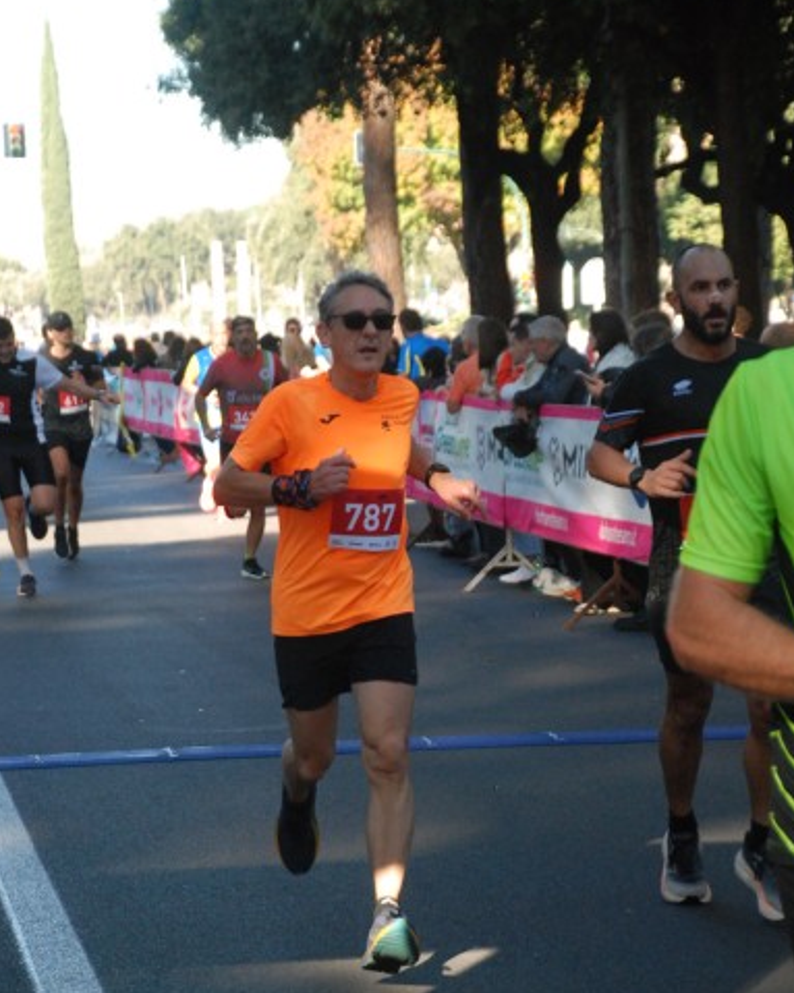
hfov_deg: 11.6
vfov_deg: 14.5
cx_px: 401
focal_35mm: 133
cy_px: 562
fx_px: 3896
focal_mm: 75
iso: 1000
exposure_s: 1/400
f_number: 5.6
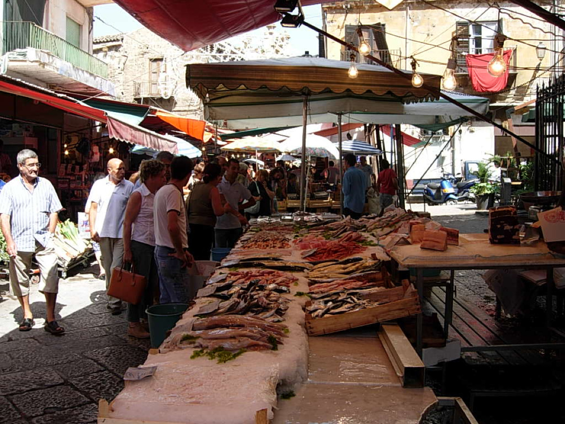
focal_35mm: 36
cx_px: 282
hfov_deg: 51.4
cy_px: 212
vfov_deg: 39.7
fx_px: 588
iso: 50
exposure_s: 1/192
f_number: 4.3
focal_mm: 7.5
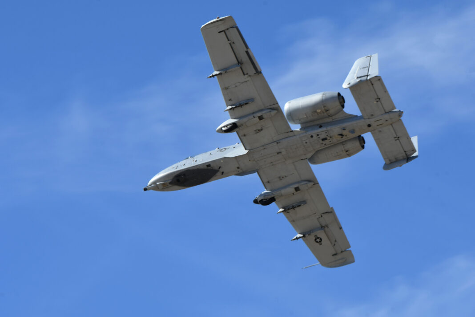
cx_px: 238
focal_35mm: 225
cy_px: 158
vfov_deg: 6.1
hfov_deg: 9.1
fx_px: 2969
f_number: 13
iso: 200
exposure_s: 1/200
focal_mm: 150
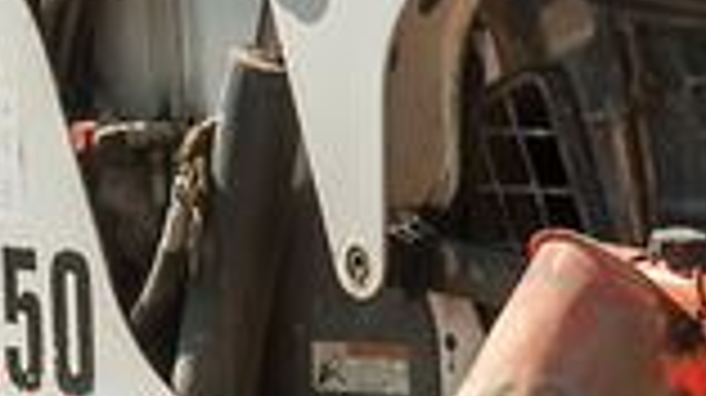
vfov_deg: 3.2
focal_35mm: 382
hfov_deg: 5.5
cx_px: 1565
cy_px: 338
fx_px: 7142
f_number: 7.1
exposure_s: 1/320
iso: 100
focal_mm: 45
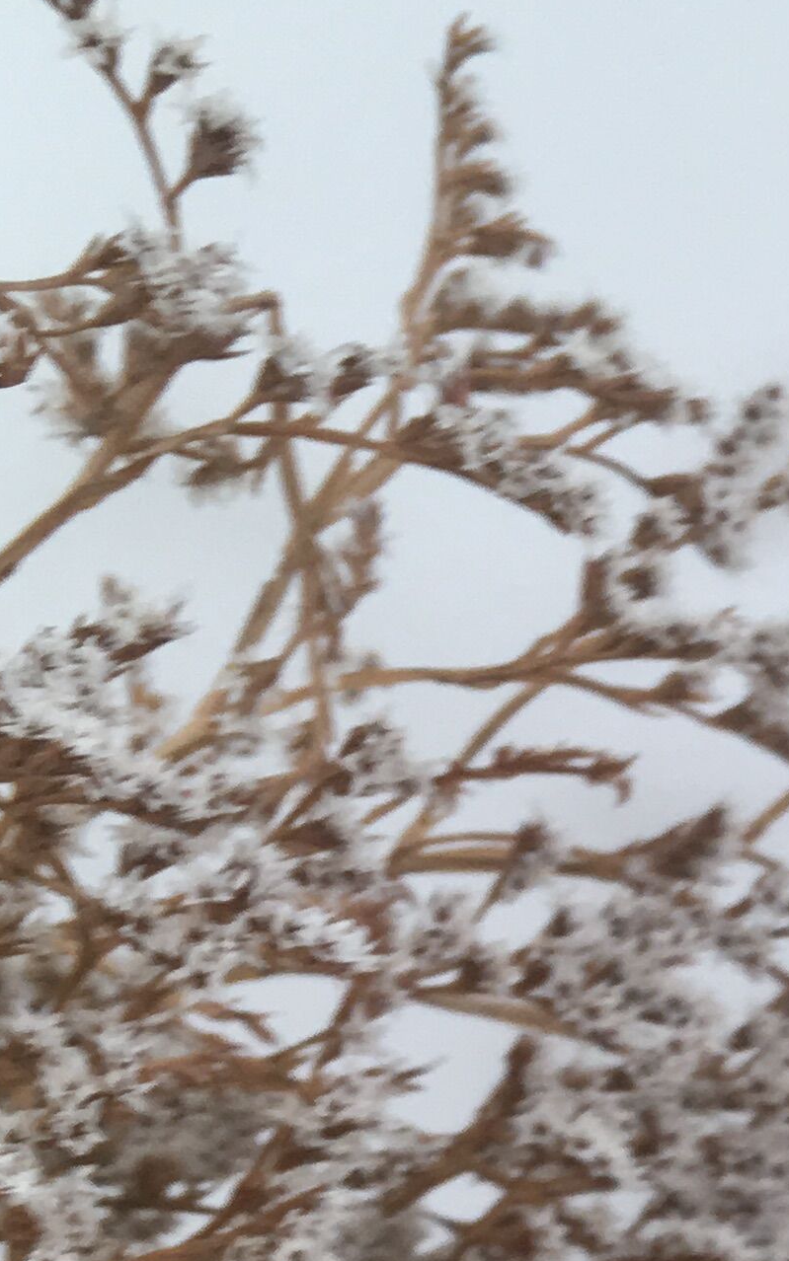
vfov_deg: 20.2
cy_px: 1460
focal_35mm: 97
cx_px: 1332
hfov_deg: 12.5
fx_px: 3336
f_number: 2.2
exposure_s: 1/50
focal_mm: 4.15
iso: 32
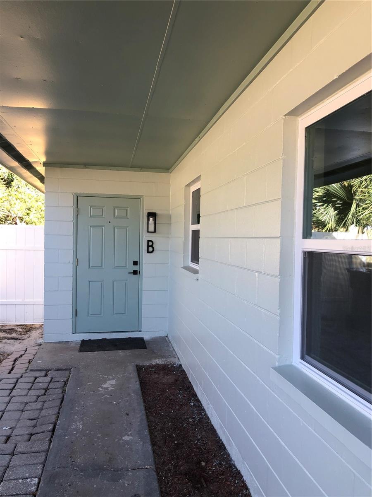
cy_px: 248
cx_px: 186
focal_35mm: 28
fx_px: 401
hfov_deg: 49.7
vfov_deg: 63.4
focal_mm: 3.99
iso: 20
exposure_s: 1/158
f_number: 1.8
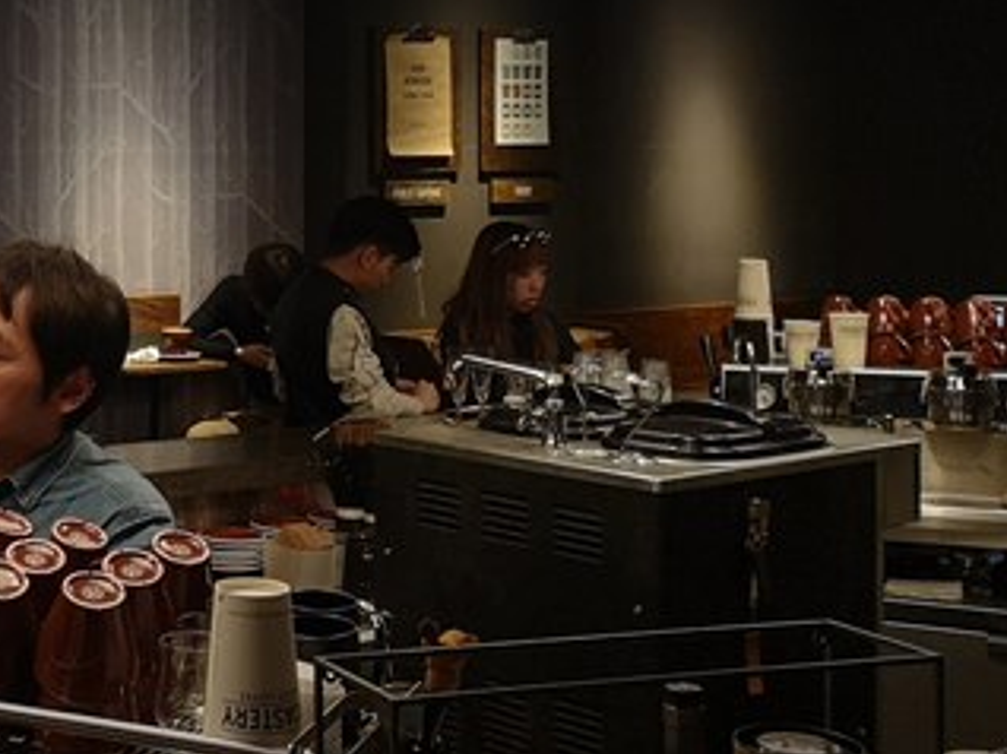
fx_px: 1977
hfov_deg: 26.5
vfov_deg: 21.2
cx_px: -76
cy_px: 111
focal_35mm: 68
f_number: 1.8
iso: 500
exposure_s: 1/50
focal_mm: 3.95
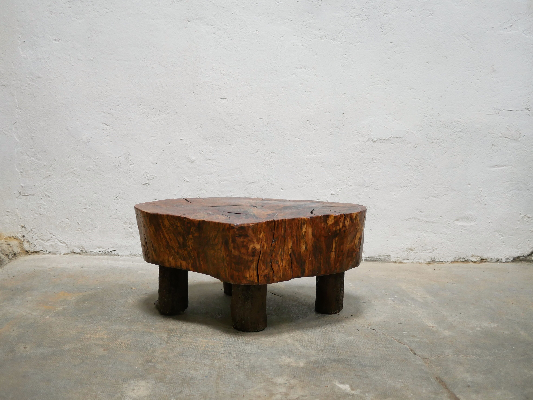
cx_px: 266
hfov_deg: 46.8
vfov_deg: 36.0
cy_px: 200
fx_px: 616
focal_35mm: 40
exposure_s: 1/60
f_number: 1.7
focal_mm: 20
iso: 640
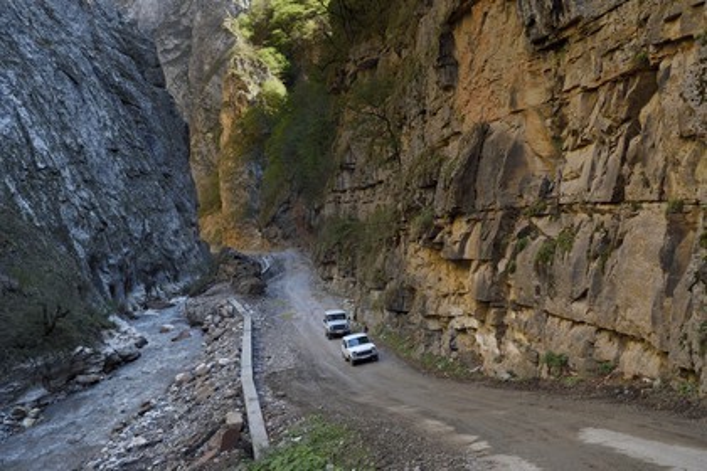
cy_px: 236
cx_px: 354
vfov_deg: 36.9
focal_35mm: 36
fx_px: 707
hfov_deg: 53.1
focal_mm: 36
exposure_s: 1/500
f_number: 4
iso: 400
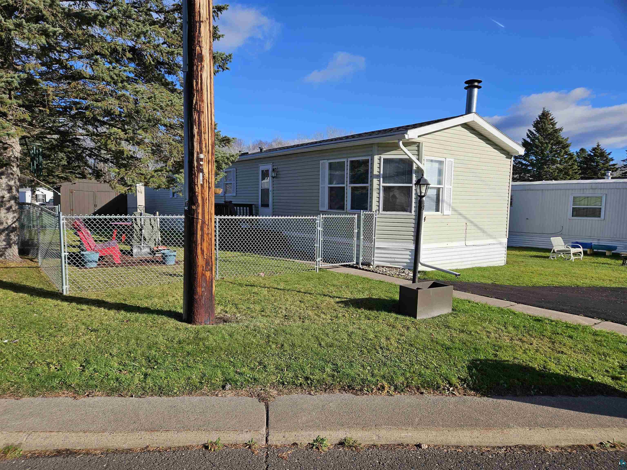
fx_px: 417
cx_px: 314
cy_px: 235
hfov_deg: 73.9
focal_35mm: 23
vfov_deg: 58.9
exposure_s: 1/1989
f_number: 1.8
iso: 25
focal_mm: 5.4
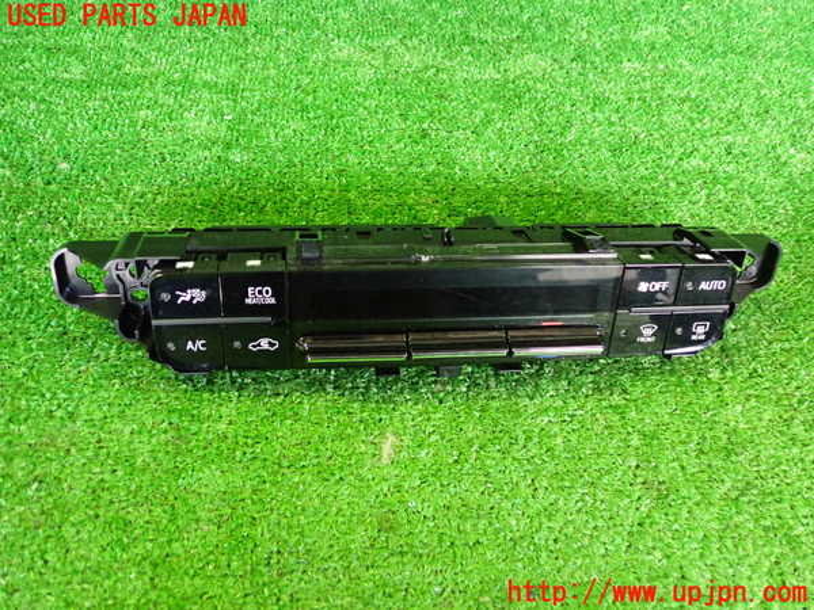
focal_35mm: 30
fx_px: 705
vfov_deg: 46.8
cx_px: 407
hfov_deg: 60.0
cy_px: 305
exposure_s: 1/25
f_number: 2.3
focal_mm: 5.4
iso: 800
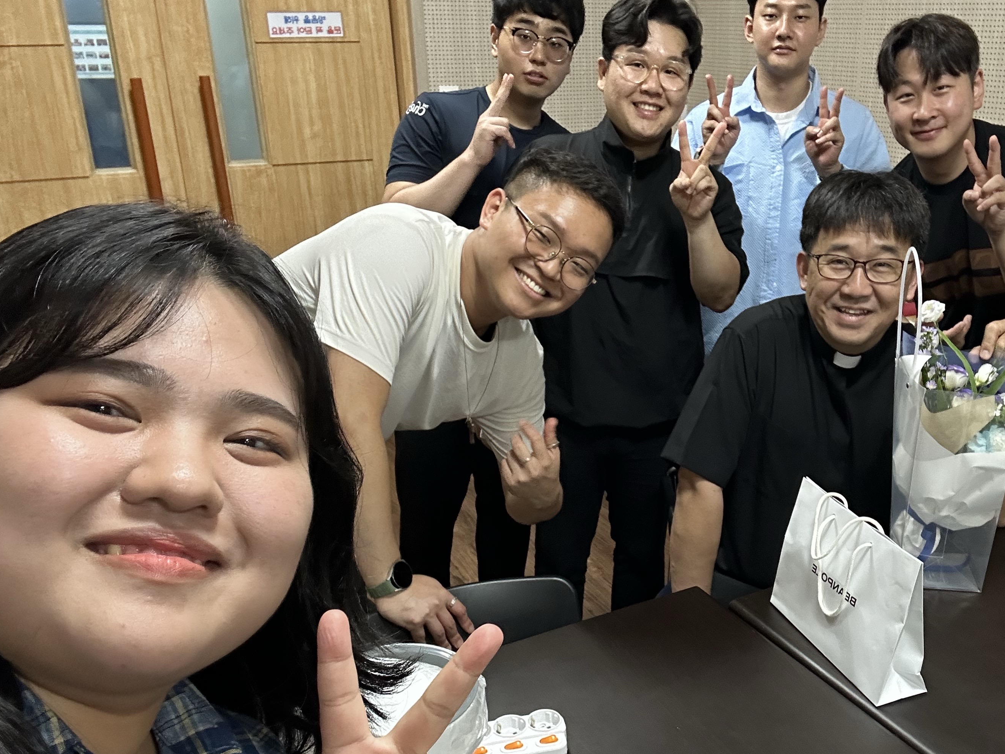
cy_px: 459
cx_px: 683
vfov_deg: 40.5
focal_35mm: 35
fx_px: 1016
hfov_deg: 51.5
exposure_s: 1/60
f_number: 1.9
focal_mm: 2.69
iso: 125
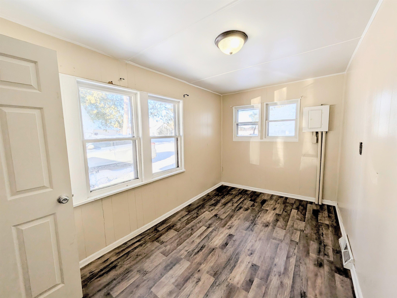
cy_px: 149
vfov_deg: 89.9
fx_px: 149
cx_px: 198
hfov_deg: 106.2
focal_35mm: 13
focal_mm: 1.54
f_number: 2.2
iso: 27
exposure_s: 1/203
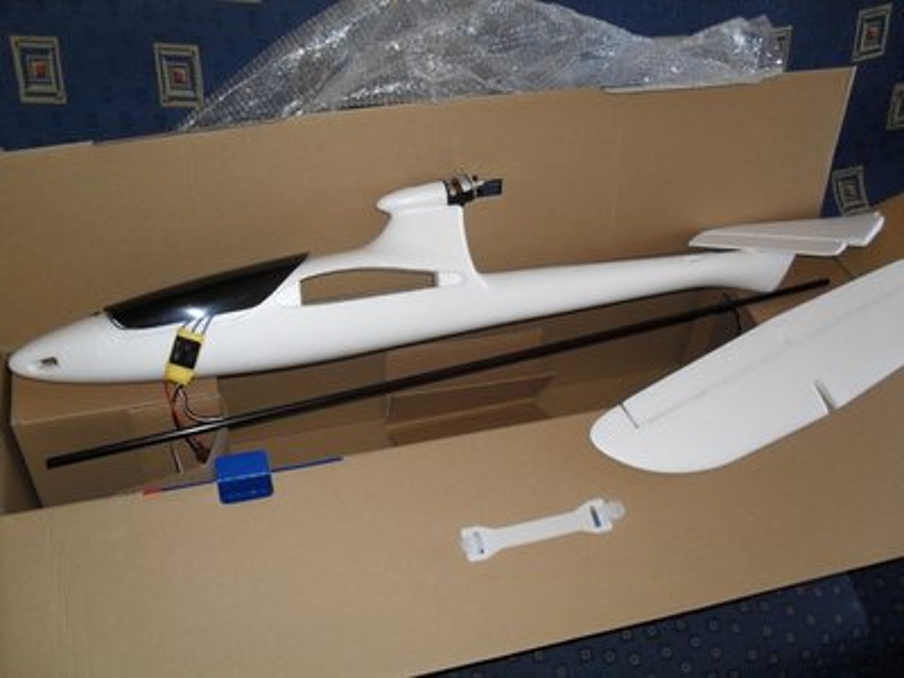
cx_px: 452
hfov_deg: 52.6
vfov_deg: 40.7
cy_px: 339
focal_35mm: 35
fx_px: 914
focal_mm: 6.3
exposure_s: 1/45
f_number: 3.2
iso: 200
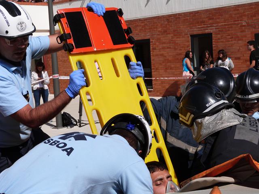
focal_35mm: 60
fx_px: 449
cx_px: 130
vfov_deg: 24.4
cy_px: 97
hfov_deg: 32.2
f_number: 5.6
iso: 100
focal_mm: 10.8
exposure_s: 1/1000
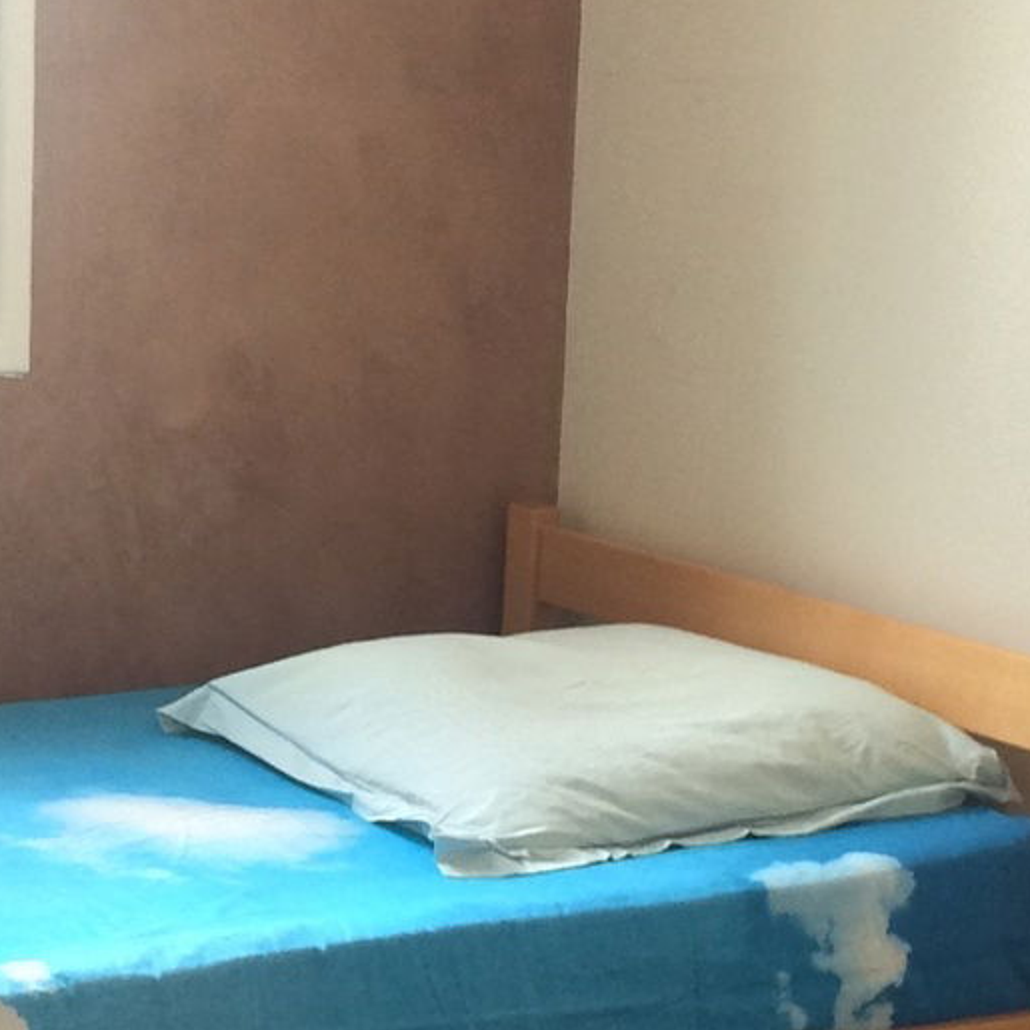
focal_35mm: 102
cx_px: -14
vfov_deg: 17.0
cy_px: 662
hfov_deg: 16.7
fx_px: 3434
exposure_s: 1/33
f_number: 2.2
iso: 100
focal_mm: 4.15
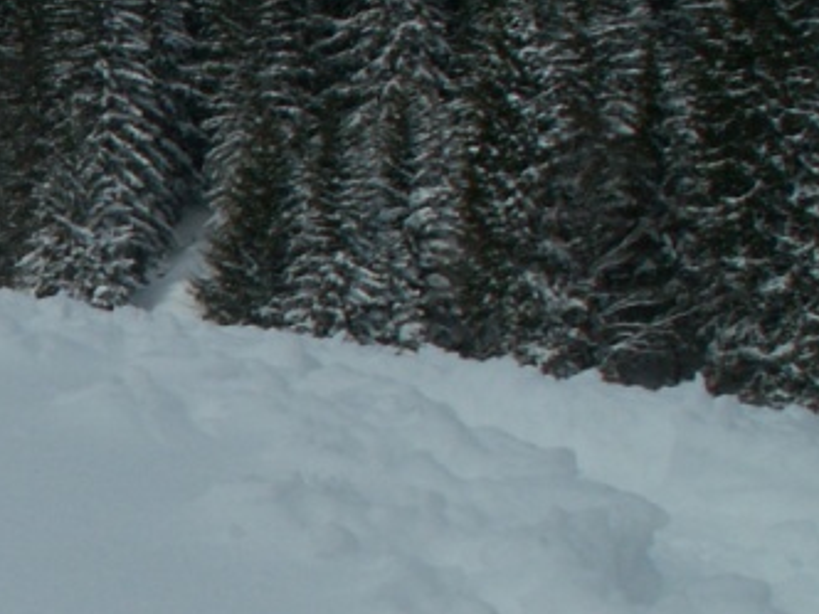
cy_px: 464
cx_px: -419
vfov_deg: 13.7
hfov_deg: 16.5
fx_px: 2555
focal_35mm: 108
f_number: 8
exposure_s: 1/320
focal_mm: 5.86
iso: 50
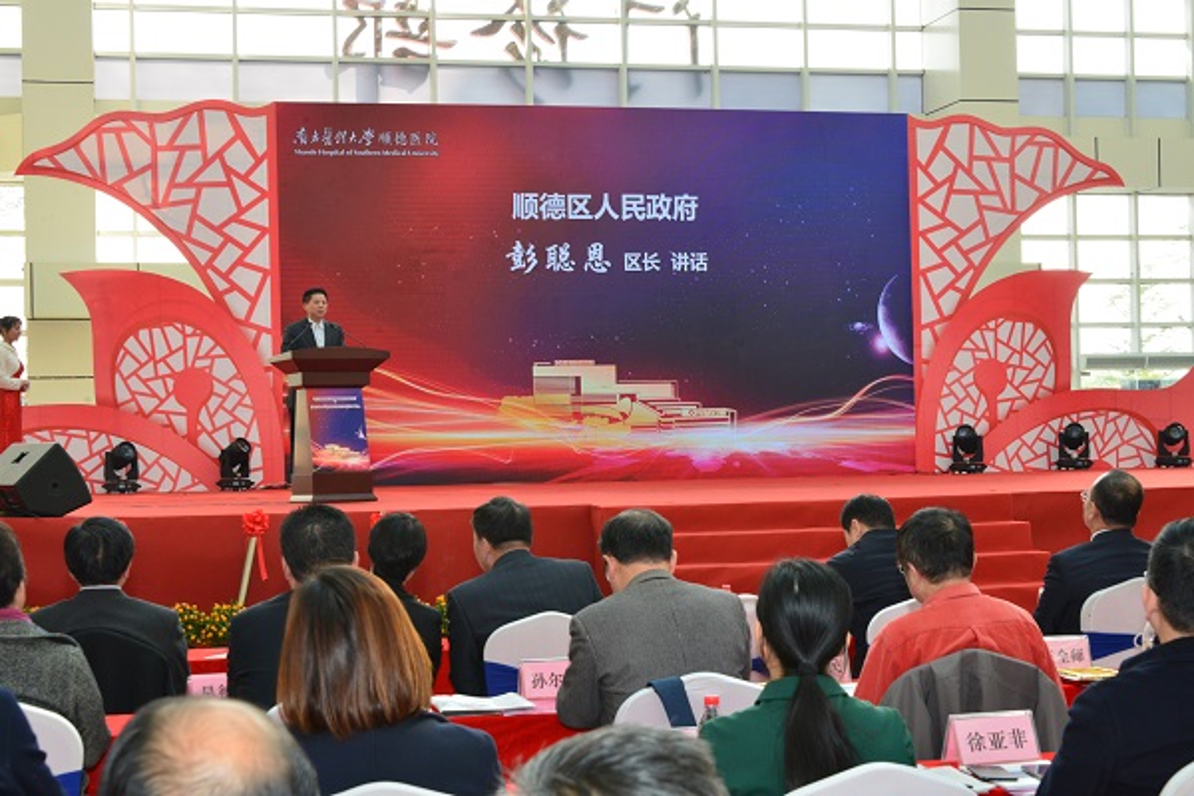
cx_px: 597
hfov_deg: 32.4
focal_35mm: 62
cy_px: 398
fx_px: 2056
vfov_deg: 21.9
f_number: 13
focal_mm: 62
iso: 1600
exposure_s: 1/80
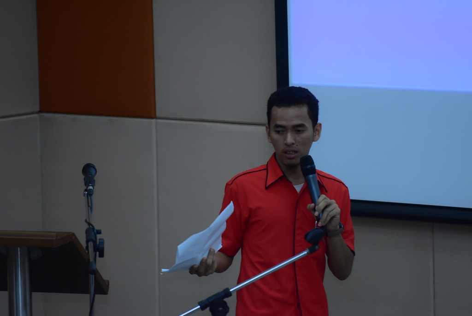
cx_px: 236
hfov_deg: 6.9
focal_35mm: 300
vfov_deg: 4.6
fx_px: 3937
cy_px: 158
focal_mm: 200
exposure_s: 1/160
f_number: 2.8
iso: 2000
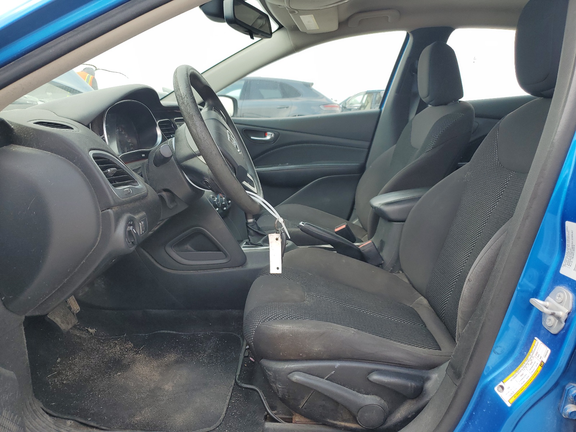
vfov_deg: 53.1
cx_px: 288
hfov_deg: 67.3
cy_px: 216
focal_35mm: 26
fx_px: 433
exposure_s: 1/588
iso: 50
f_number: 1.5
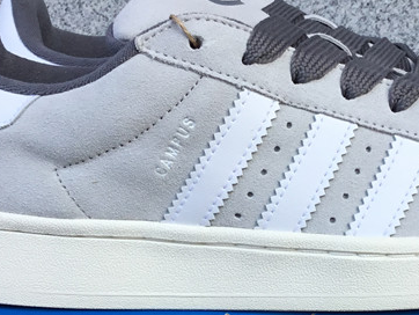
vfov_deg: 19.0
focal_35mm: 77
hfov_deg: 25.2
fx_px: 933
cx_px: 281
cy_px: 251
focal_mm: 3.3
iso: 25
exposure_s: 1/219
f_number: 2.4
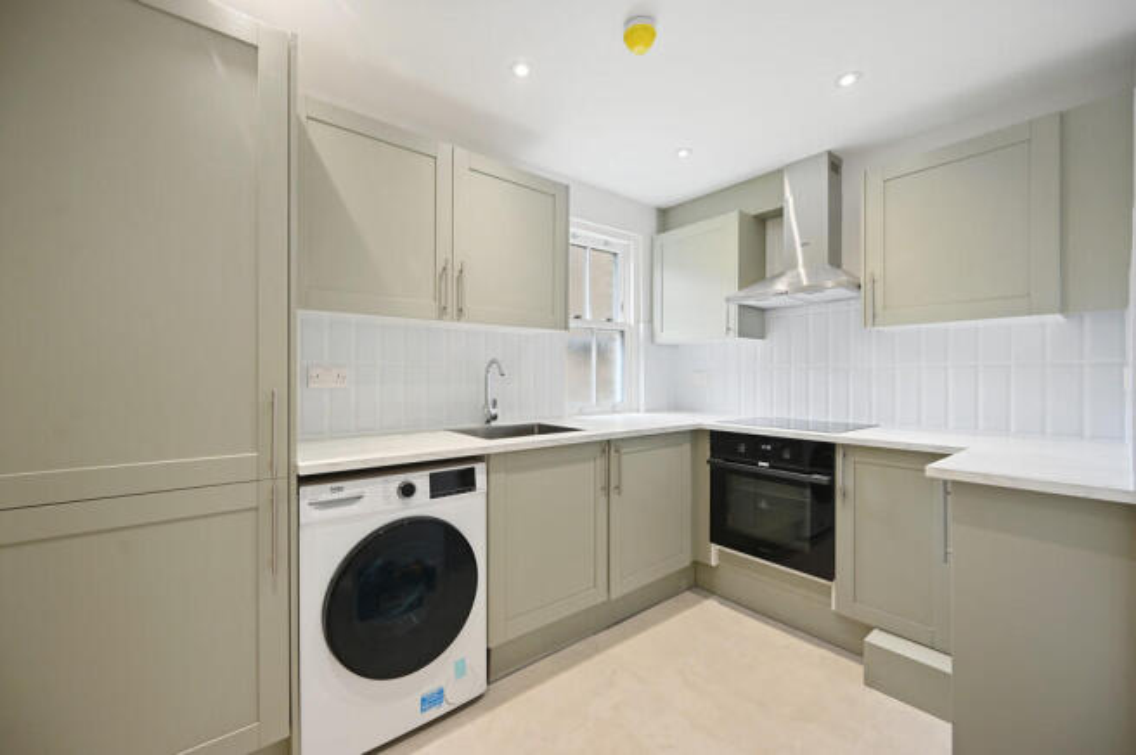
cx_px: 568
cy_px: 378
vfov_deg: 81.1
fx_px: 441
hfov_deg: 104.3
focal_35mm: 14
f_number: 5.6
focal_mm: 14
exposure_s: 1/60
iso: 1000
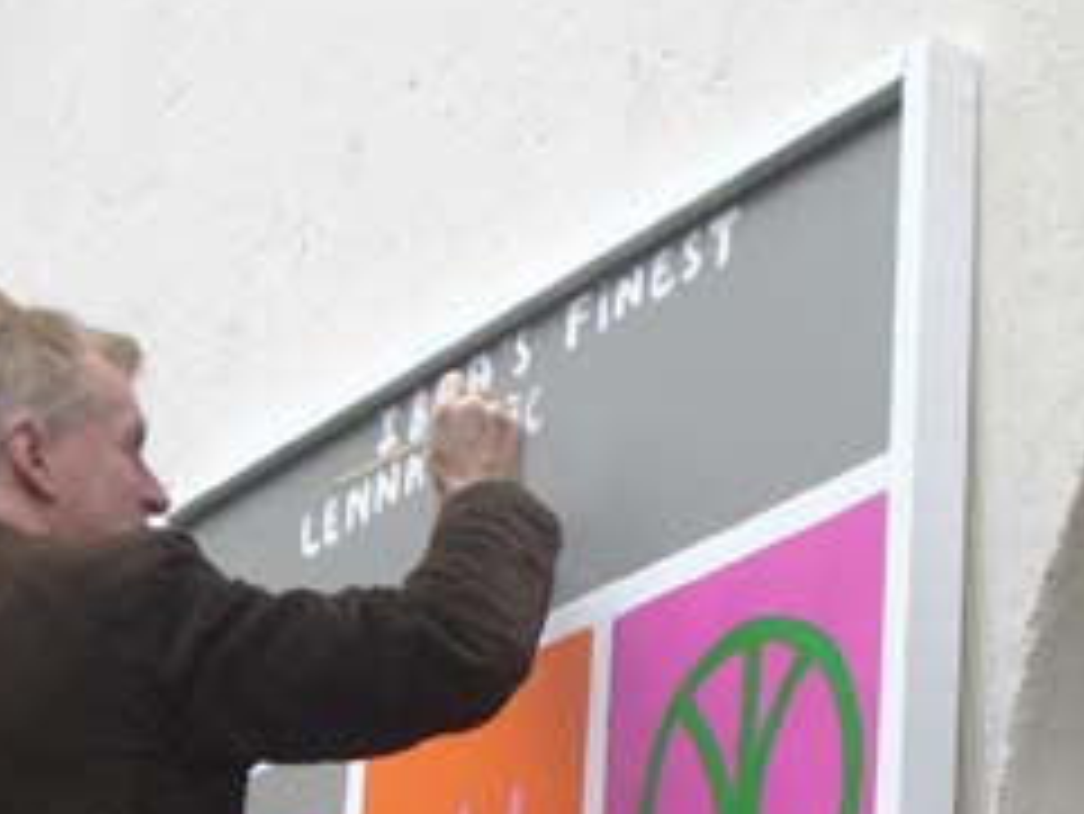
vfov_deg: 12.8
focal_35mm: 114
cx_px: 418
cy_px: 816
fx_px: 3572
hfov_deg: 17.2
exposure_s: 1/160
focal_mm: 9
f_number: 3.3
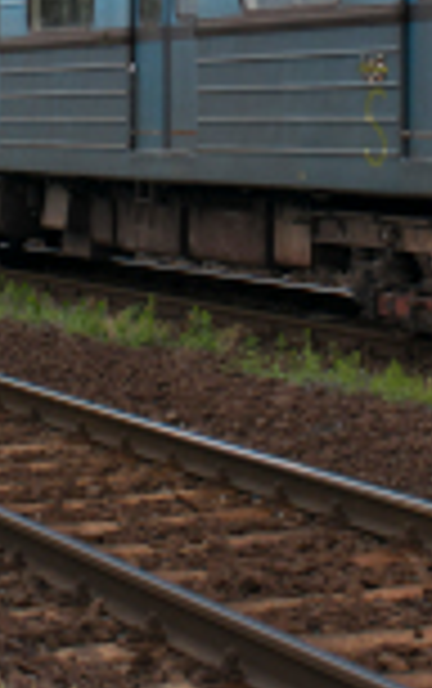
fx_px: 2480
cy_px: -121
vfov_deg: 15.3
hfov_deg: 10.0
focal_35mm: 132
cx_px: 194
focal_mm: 22
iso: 200
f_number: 5.6
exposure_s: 1/15
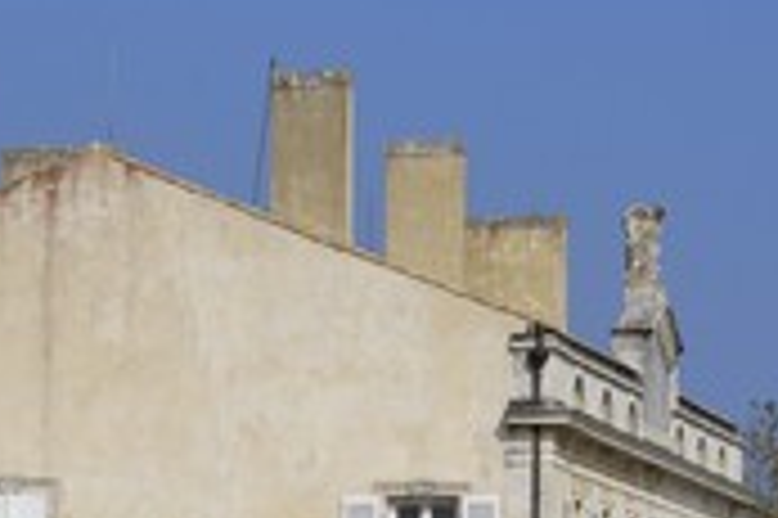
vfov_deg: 5.8
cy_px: 604
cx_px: 227
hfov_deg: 8.7
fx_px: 5122
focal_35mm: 237
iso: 100
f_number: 14
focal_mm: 65
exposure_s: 1/160
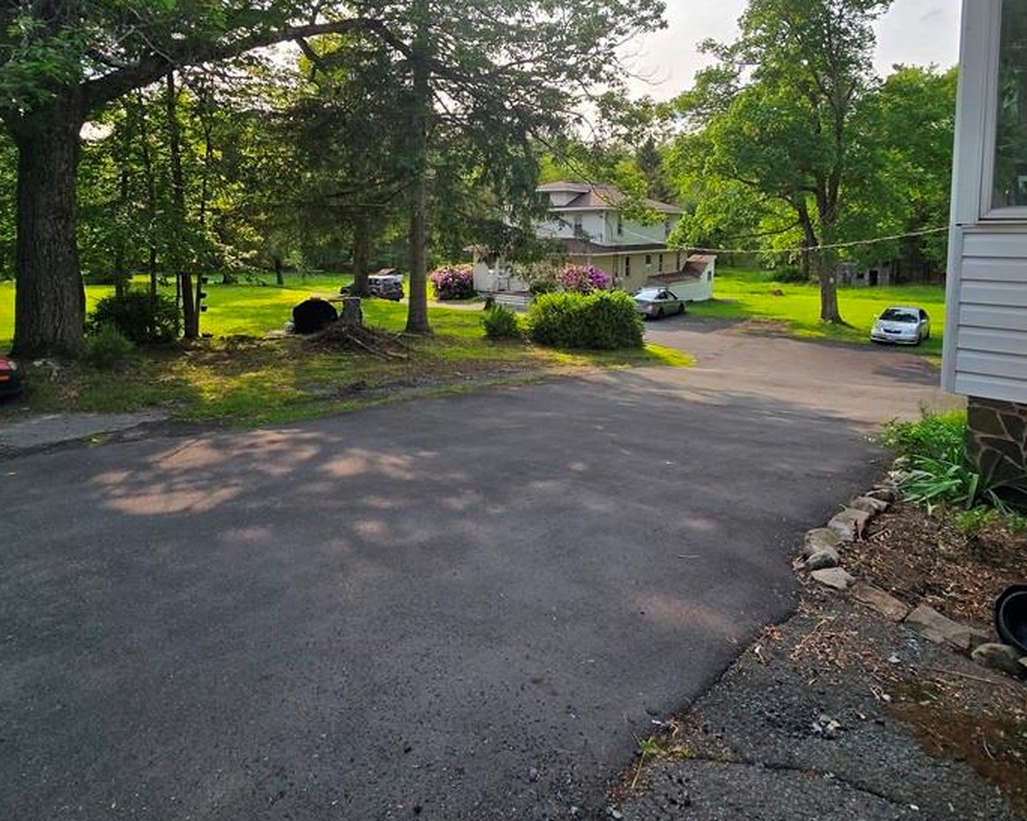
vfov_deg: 68.6
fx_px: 577
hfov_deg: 83.3
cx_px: 535
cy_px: 266
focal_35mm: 19
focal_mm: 2.2
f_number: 2.2
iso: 50
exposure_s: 1/1328
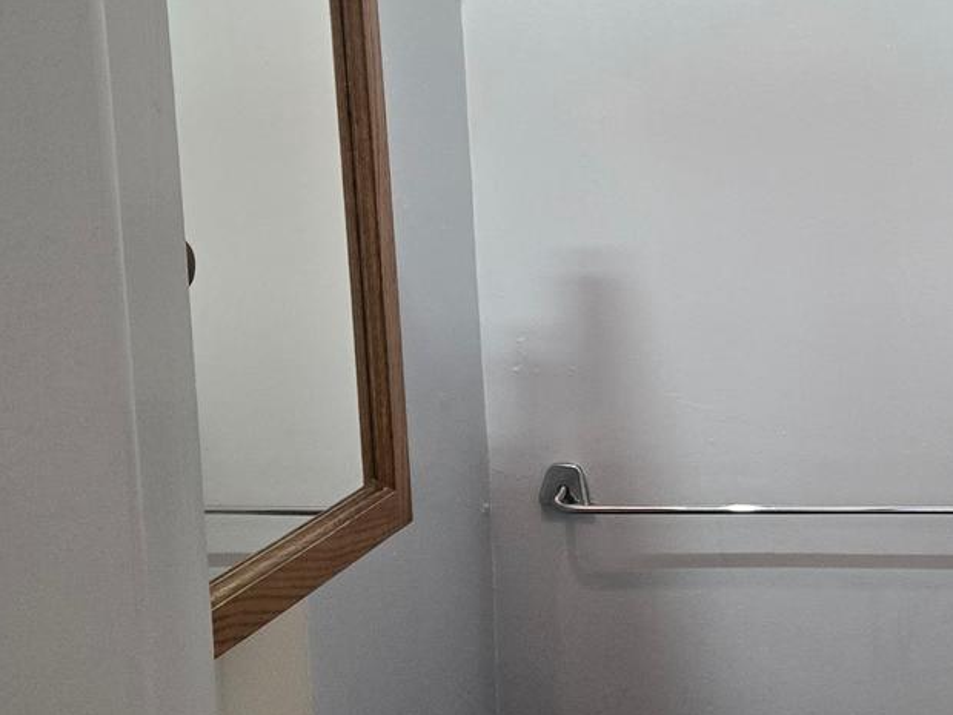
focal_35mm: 76
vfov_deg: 19.4
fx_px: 2092
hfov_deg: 24.7
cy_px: 315
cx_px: 898
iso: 250
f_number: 1.8
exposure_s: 1/120
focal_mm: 5.4
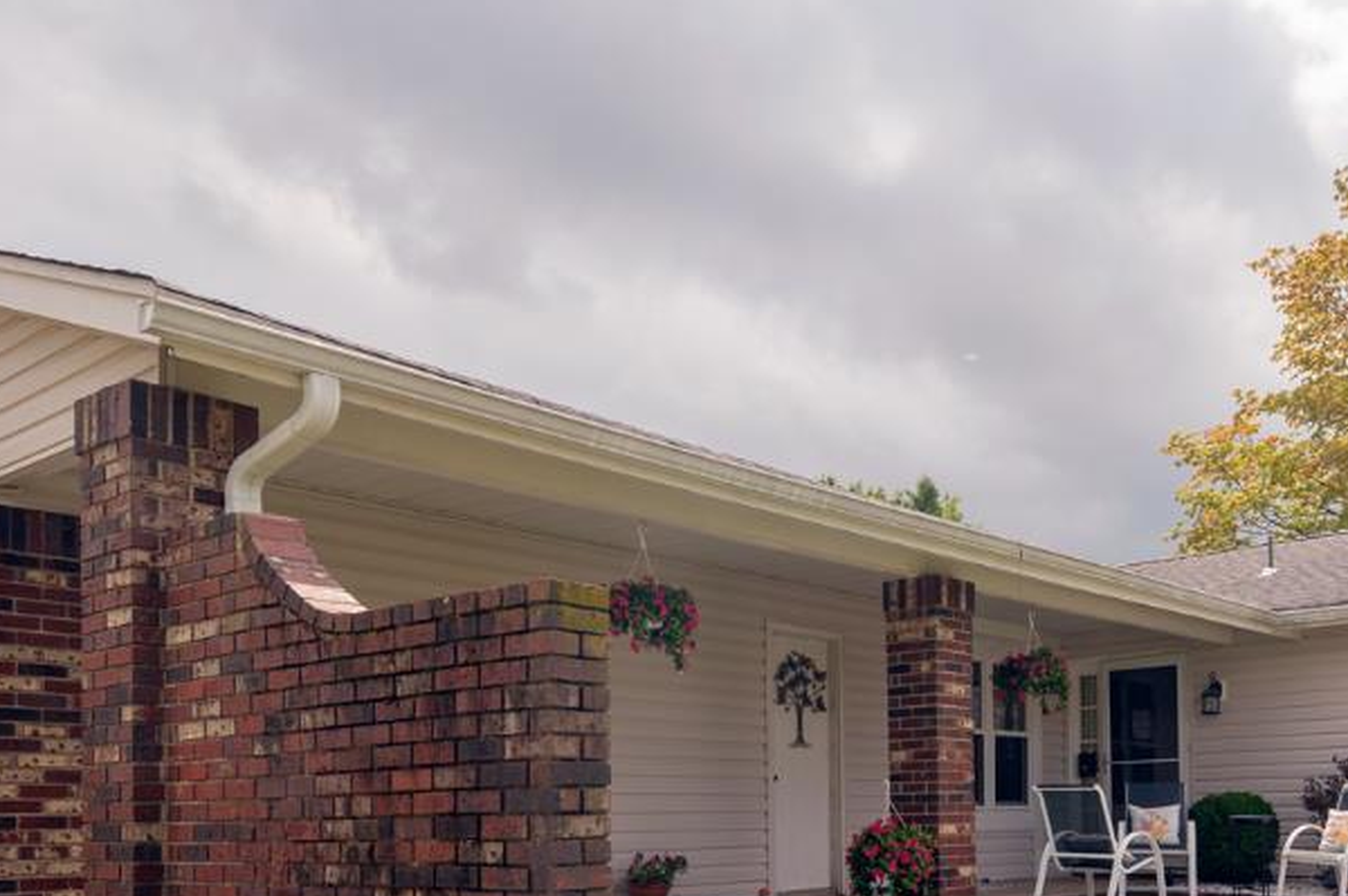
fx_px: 1309
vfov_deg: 37.1
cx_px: 948
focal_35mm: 35
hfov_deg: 52.9
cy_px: 642
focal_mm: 14
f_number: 8
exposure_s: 1/320
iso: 100
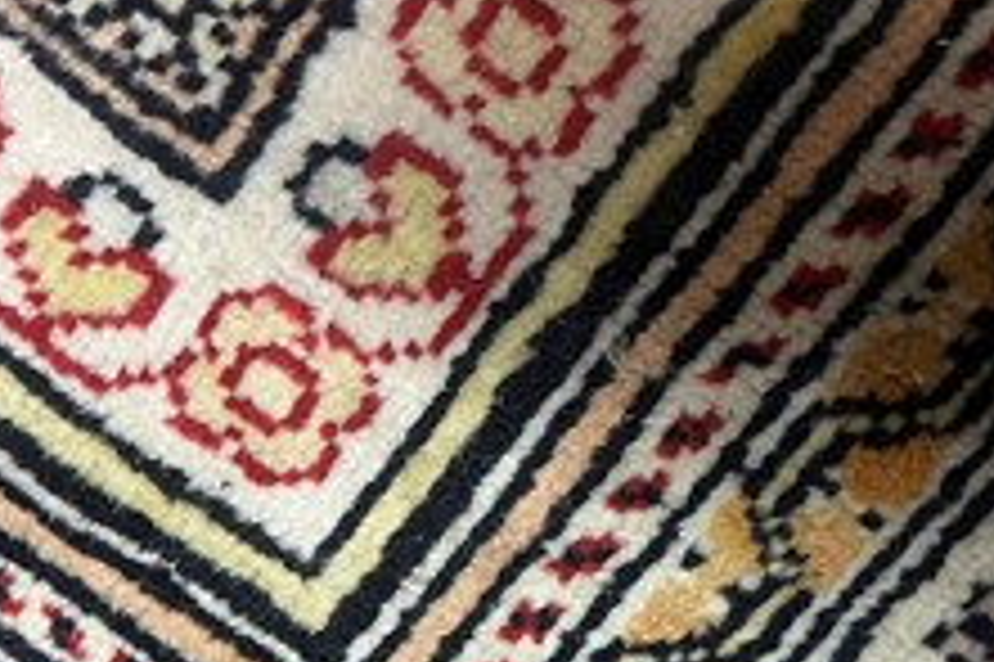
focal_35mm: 49
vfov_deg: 26.7
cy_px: 572
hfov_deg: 40.0
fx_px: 1352
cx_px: 346
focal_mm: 5.1
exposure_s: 1/50
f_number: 1.6
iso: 160
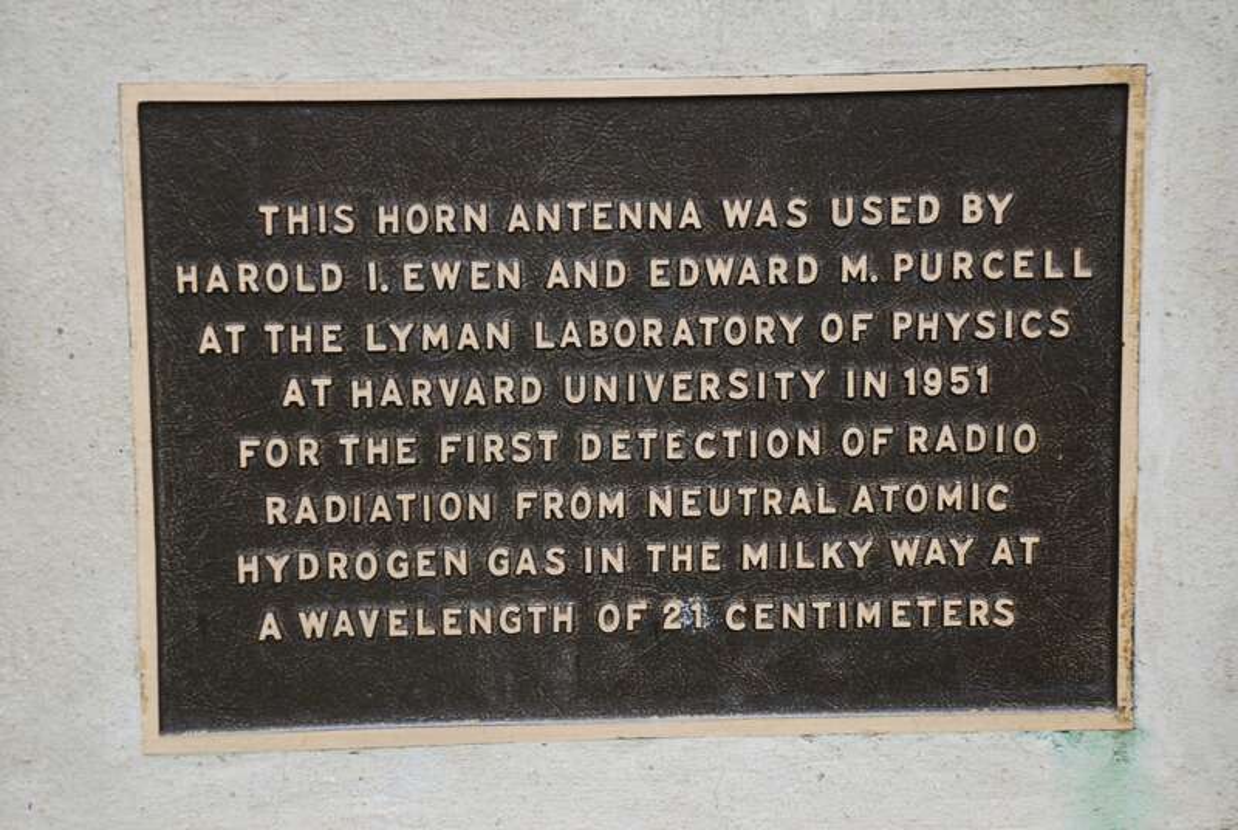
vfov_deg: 13.1
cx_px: 619
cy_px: 415
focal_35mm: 105
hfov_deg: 19.4
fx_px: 3616
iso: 280
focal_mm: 70
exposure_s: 1/125
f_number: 5.6
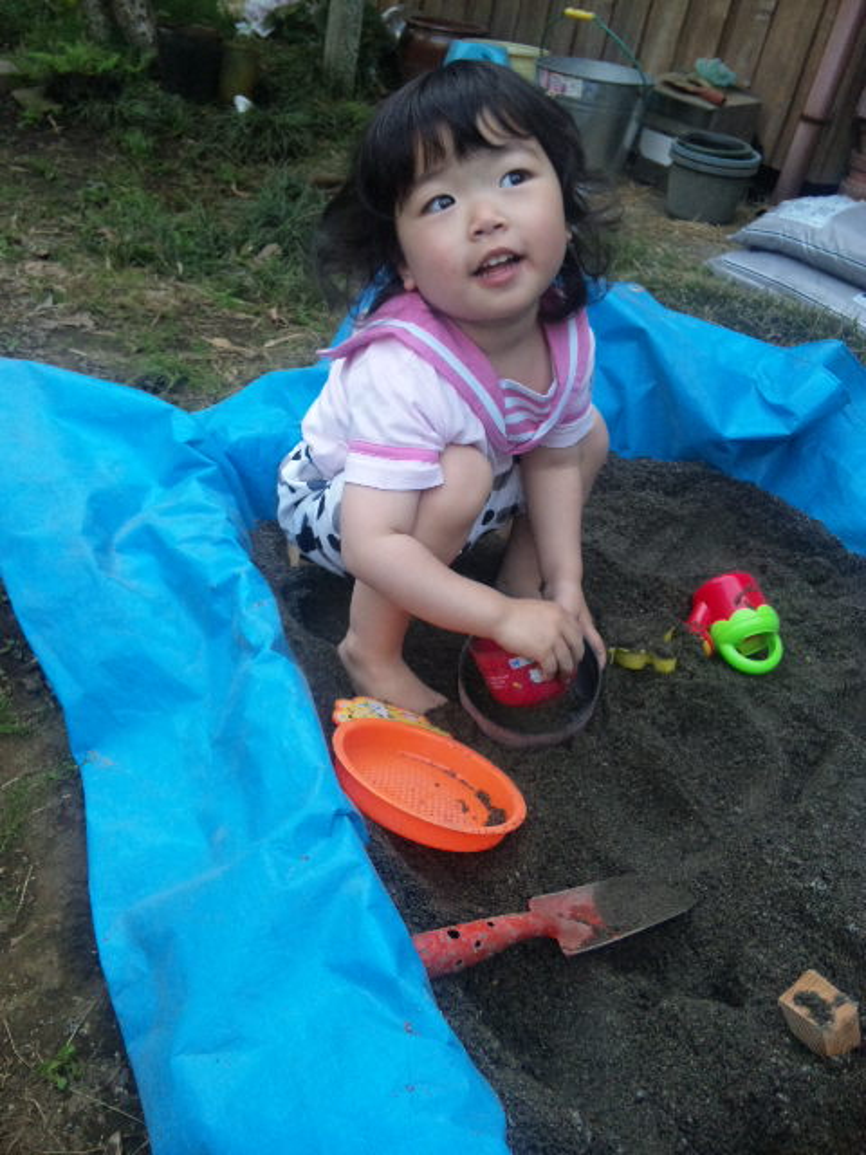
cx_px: 433
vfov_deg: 61.7
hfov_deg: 48.2
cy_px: 578
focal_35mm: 29
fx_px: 967
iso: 158
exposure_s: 1/100
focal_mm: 4.82
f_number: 2.8
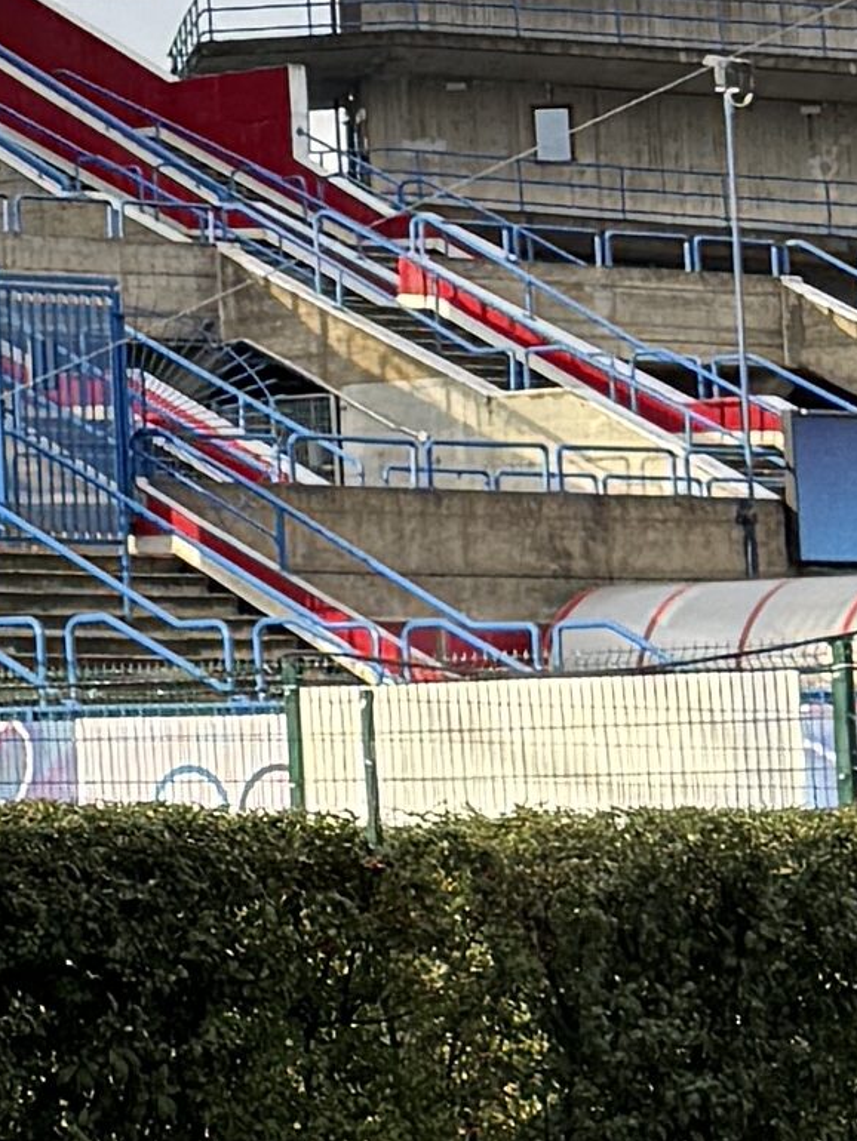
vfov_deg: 11.0
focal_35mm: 178
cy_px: 116
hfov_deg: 7.5
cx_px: -1584
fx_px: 5872
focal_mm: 6.76
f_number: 1.78
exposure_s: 1/888
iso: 100
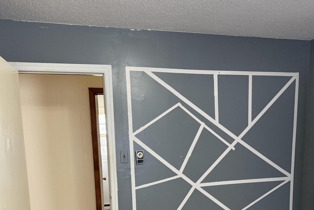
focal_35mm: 35
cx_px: 156
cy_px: 195
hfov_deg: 54.4
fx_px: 305
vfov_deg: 35.3
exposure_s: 1/60
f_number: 1.78
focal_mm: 6.76
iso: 640
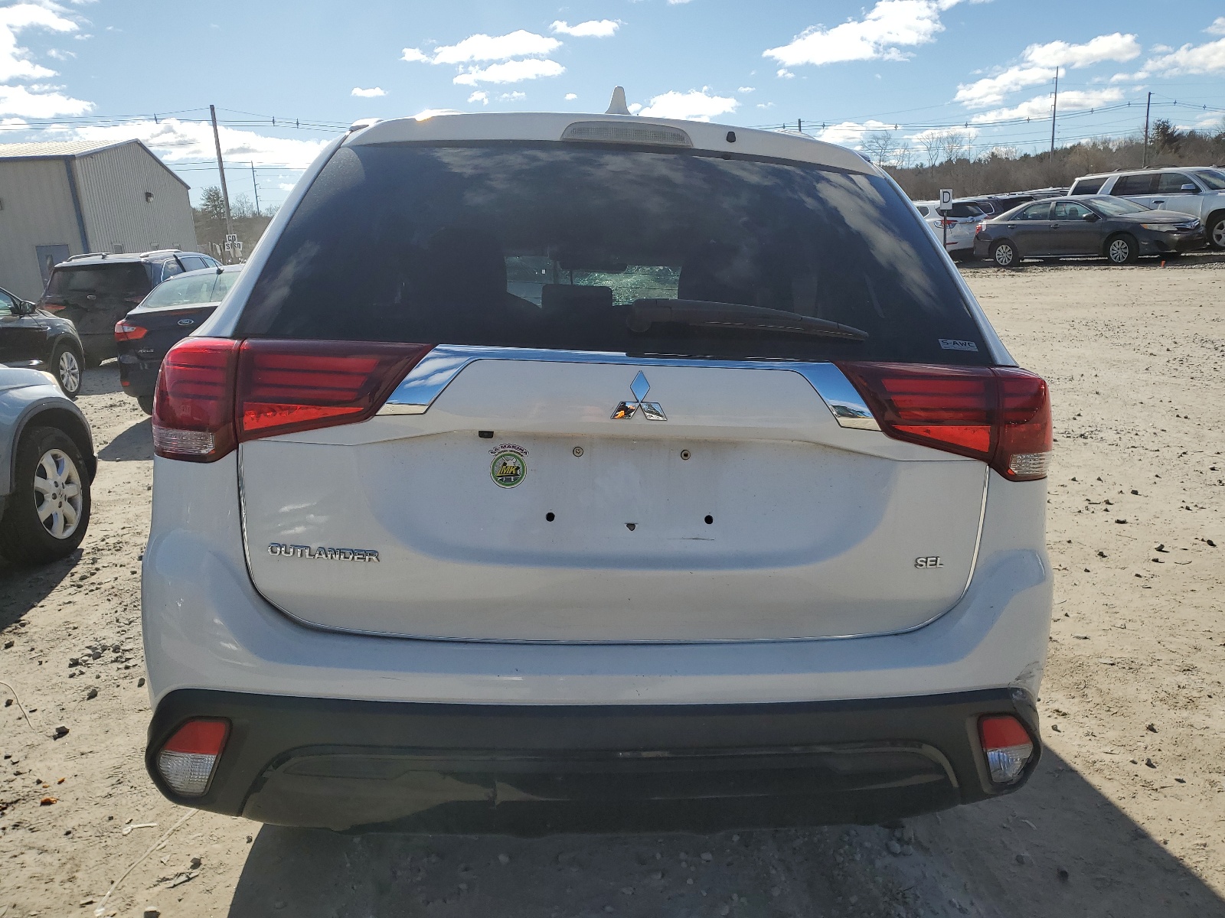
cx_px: 612
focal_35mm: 26
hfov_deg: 67.3
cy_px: 459
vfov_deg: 53.1
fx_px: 920
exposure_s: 1/5000
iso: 50
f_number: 1.5
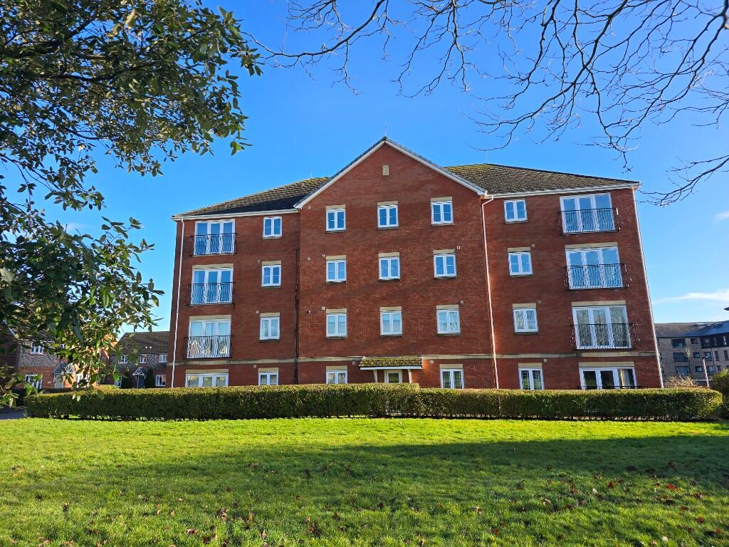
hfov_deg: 73.9
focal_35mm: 23
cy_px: 274
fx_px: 484
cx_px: 364
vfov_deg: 58.9
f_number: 1.7
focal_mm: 6.3
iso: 12
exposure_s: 1/252
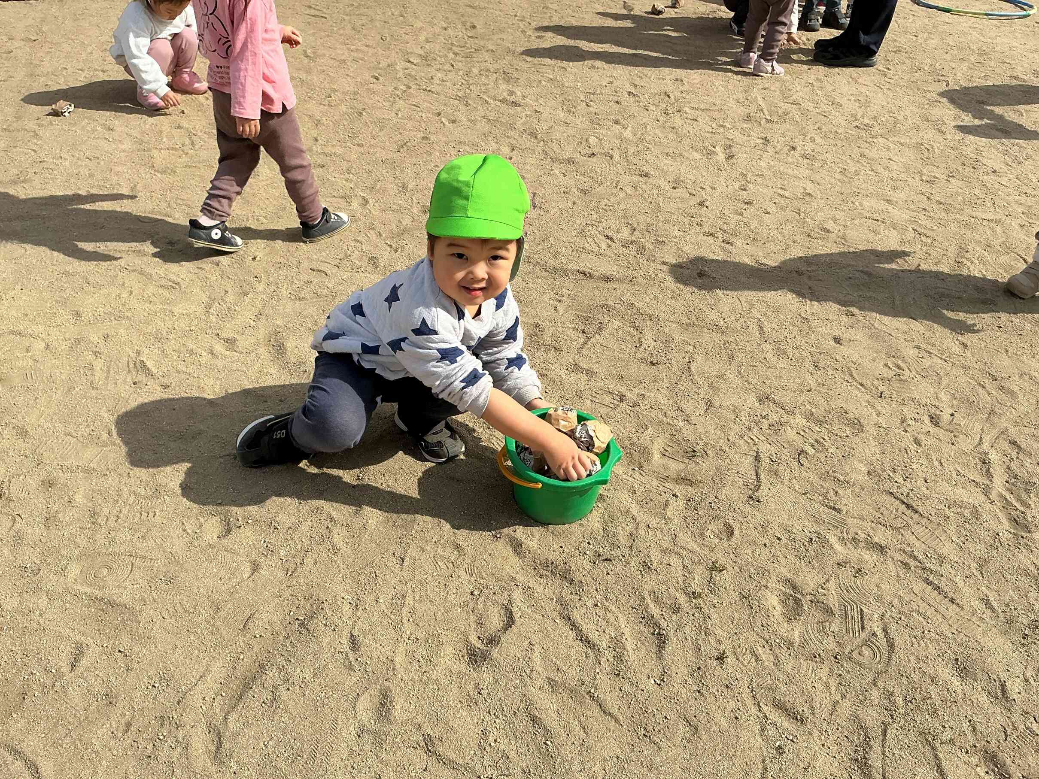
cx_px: 520
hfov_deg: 61.7
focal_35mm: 29
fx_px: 870
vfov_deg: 48.2
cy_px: 390
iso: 25
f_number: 1.8
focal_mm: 3
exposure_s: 1/2227
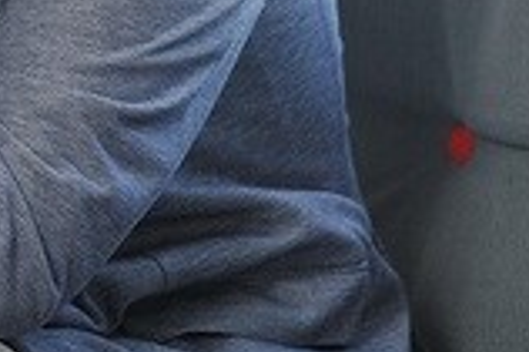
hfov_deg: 10.4
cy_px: -261
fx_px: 2789
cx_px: -311
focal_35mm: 190
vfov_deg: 7.0
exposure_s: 1/160
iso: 320
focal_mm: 50
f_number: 2.8
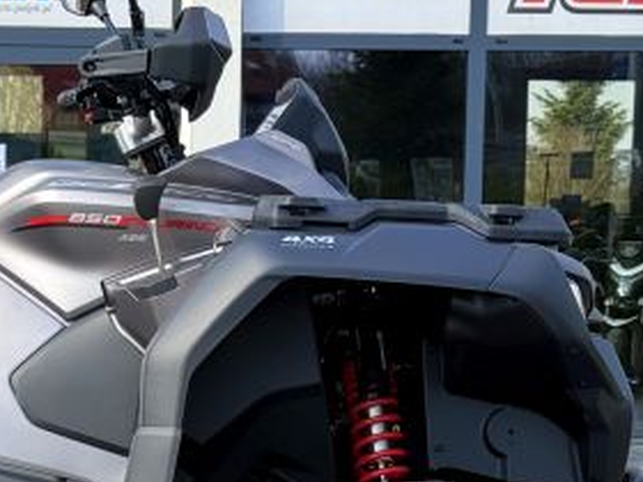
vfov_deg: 10.8
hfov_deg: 14.0
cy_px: 409
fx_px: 2545
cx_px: -117
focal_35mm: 137
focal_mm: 6.76
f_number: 1.78
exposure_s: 1/1608
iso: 64
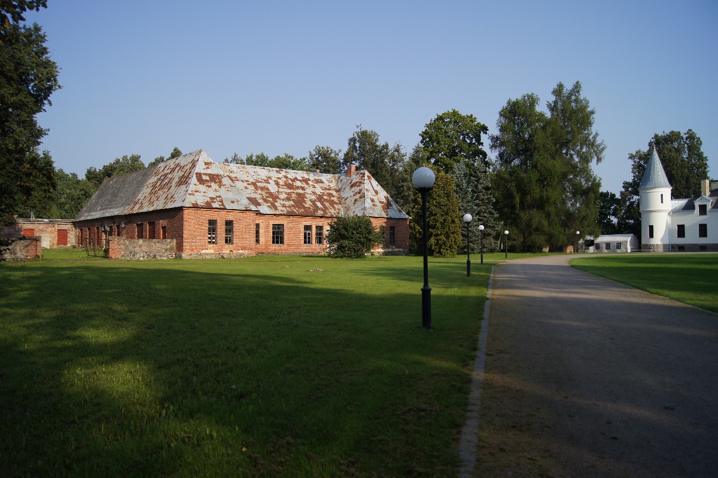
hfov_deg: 67.4
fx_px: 538
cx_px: 359
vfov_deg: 47.9
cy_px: 239
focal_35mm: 27
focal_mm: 18
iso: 100
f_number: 3.5
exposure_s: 1/1250
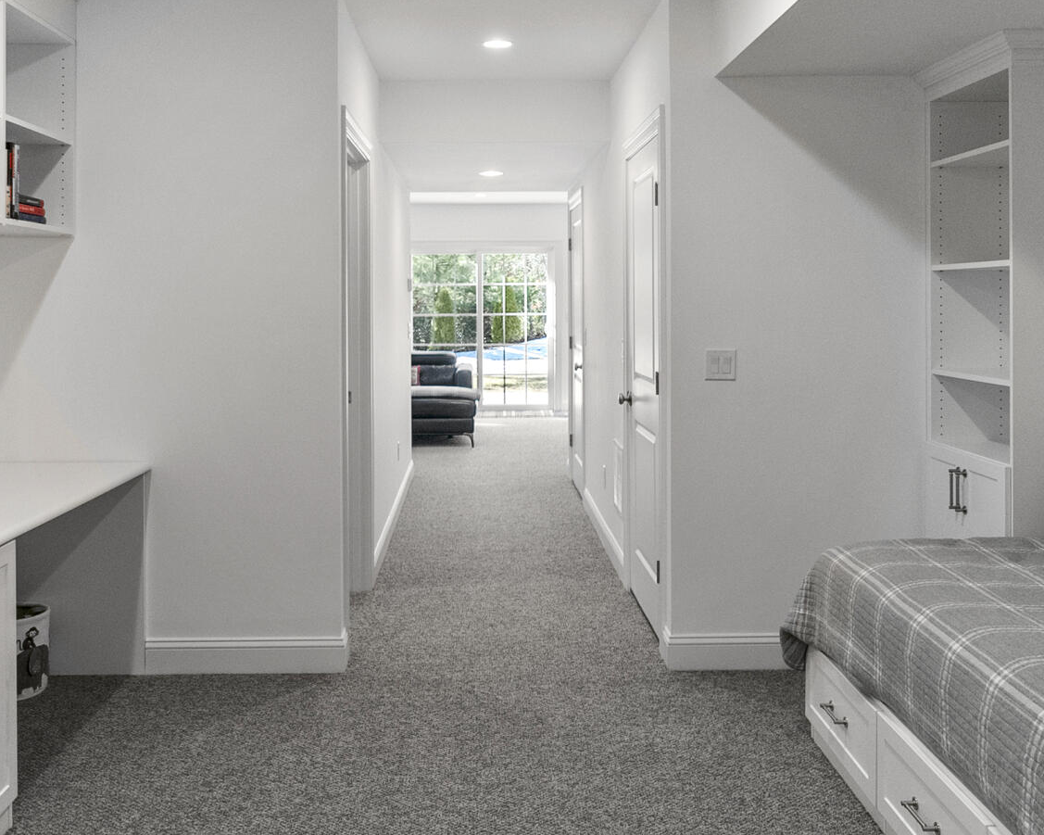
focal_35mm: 35
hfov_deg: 51.5
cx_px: 484
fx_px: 1081
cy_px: 303
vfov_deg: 41.8
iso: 1250
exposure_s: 1/60
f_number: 5
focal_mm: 14
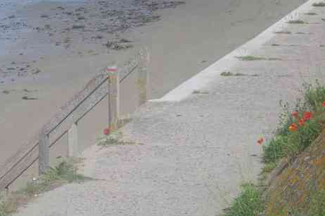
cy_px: 64
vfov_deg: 12.0
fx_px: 1029
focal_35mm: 114
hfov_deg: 17.9
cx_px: 87
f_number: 11
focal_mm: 35
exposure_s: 1/125
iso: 200
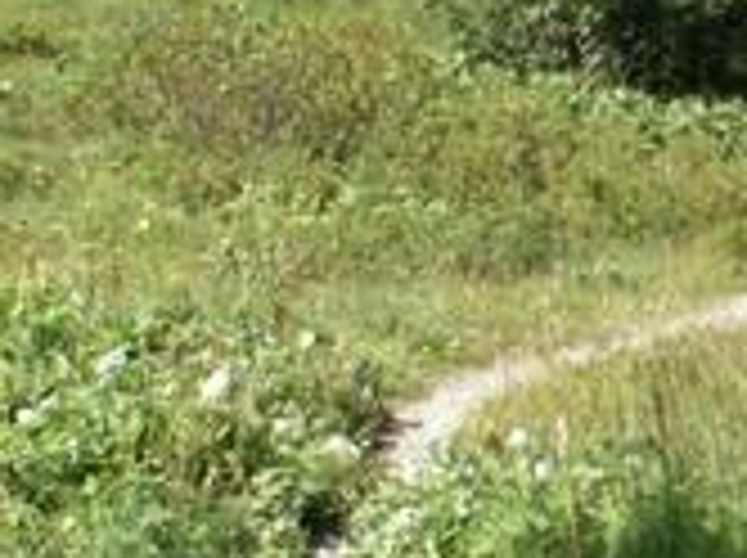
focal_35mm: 135
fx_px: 2909
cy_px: 238
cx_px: 999
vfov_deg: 11.0
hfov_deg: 14.0
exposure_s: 1/125
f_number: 5
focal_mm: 5.86
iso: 50
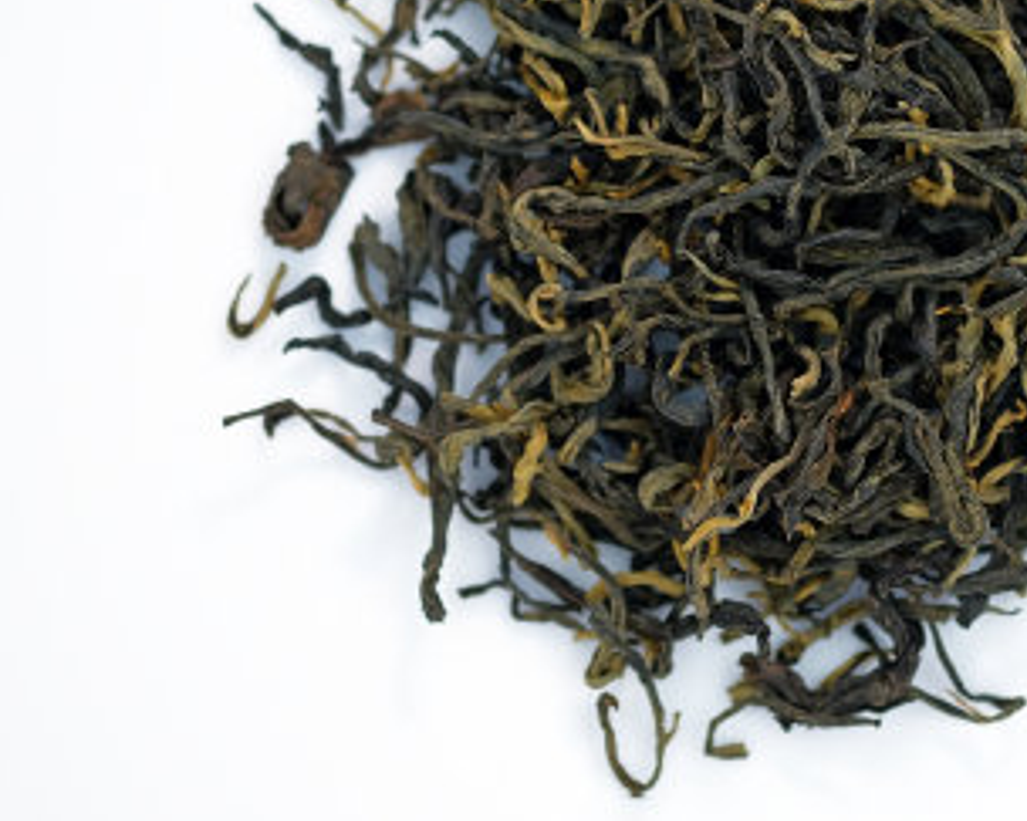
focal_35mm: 170
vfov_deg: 9.1
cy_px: 179
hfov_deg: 11.3
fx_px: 5166
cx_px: 801
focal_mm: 60
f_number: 2.4
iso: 200
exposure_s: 1/180
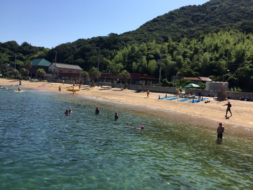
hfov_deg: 61.7
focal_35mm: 29
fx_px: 212
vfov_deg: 48.2
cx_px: 126
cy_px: 95
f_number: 2.2
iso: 32
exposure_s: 1/2415
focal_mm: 4.15
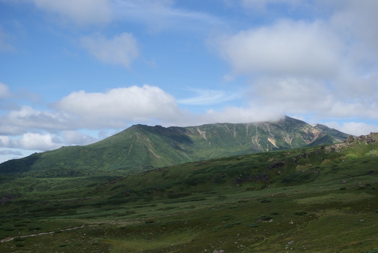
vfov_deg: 29.9
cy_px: 126
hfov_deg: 43.6
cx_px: 189
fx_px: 473
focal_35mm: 45
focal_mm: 30
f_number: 5
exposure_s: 1/1250
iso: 200
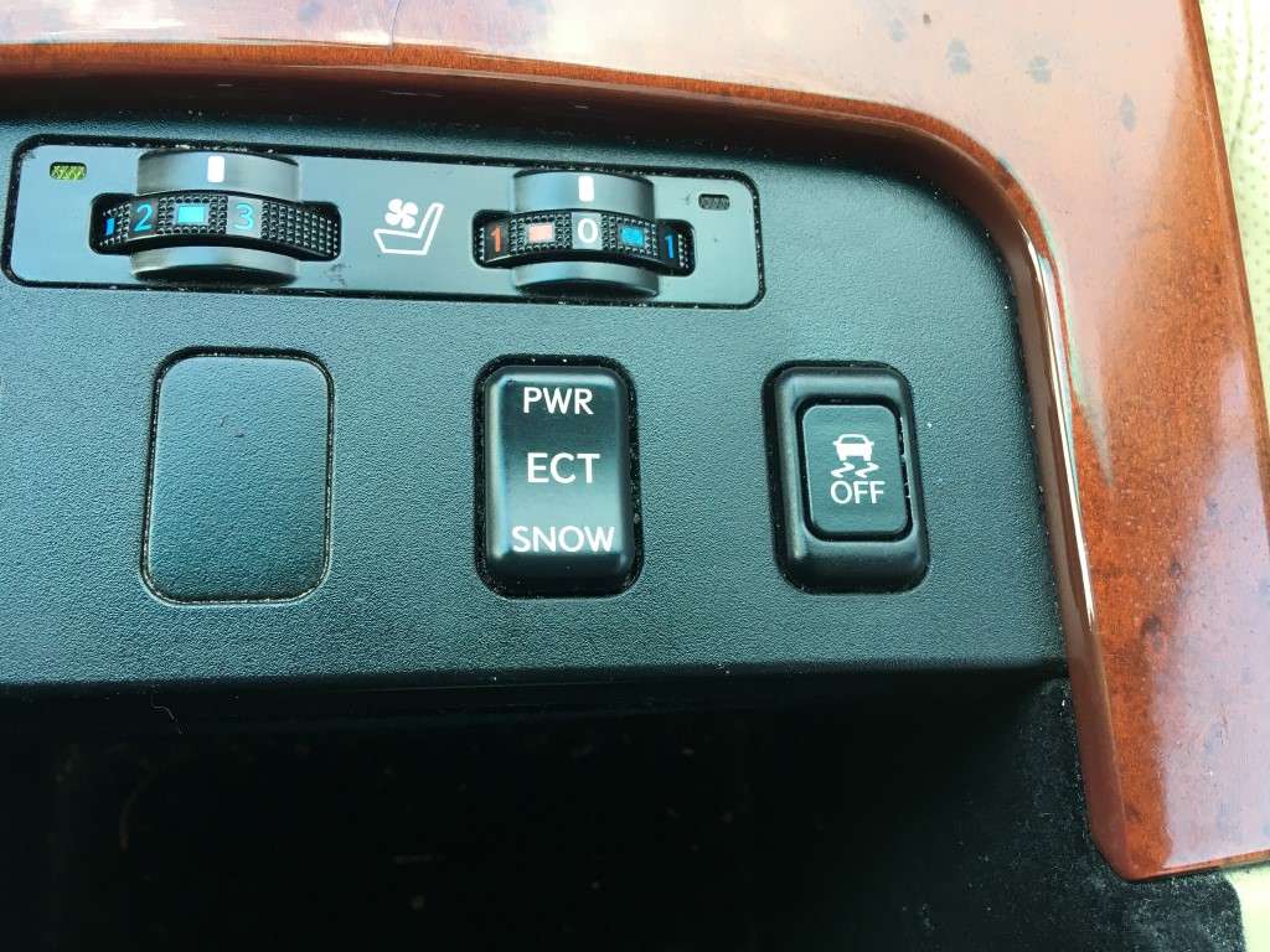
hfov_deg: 61.7
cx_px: 635
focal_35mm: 29
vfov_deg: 48.2
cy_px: 476
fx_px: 1064
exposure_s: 1/30
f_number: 2.2
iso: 25
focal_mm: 4.15
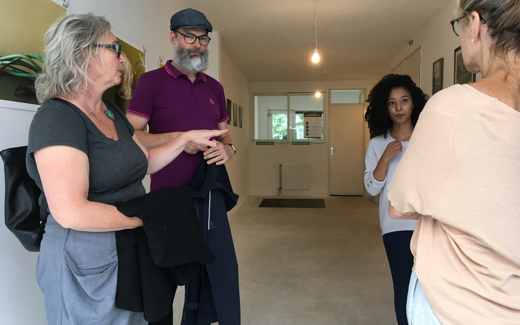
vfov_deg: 40.6
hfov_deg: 61.2
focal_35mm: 31
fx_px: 439
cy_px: 166
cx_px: 260
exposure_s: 1/33
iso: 64
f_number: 2.2
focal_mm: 4.15
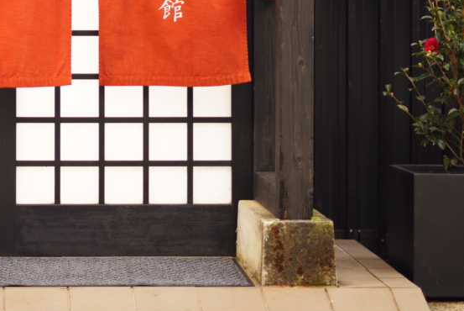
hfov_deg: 13.8
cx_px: 0
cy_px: -87
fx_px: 1884
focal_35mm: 146
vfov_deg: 9.3
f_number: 1.8
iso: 100
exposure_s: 1/250
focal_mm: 50
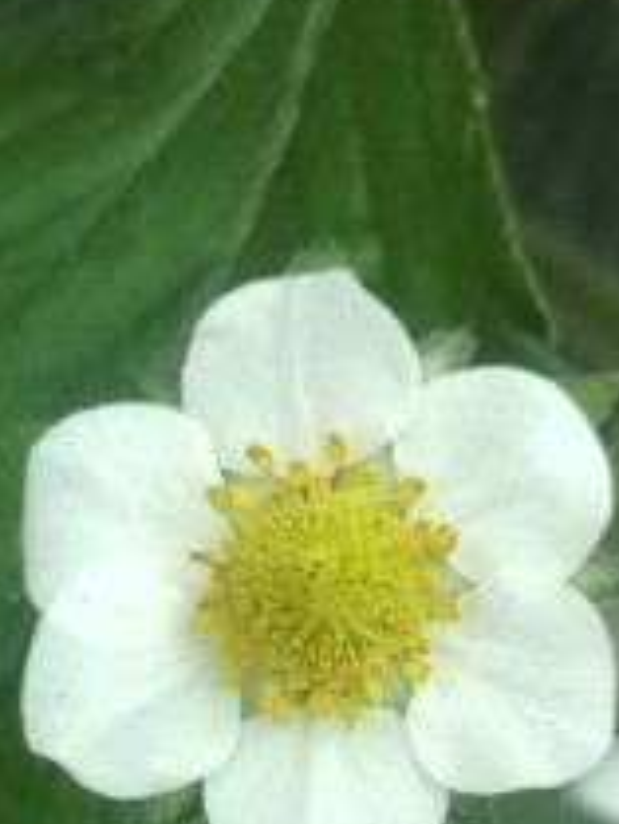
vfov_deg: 19.8
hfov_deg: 15.1
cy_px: 635
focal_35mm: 98
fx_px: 2334
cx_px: 335
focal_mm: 3.3
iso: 65
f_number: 2.8
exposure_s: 1/260
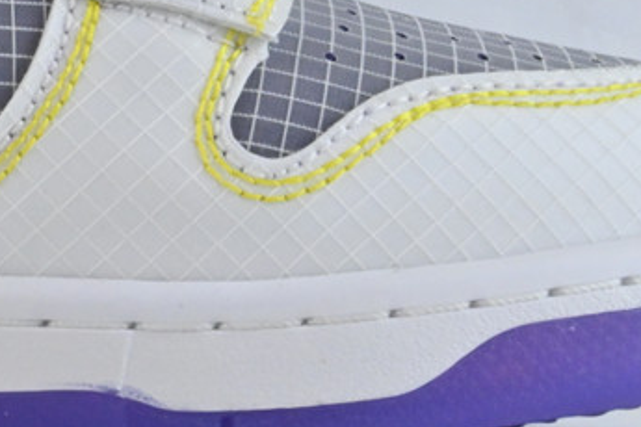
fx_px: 3805
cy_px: -72
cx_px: -249
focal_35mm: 214
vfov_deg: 6.4
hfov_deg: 9.4
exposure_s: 1/15
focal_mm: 41
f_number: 36
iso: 1600
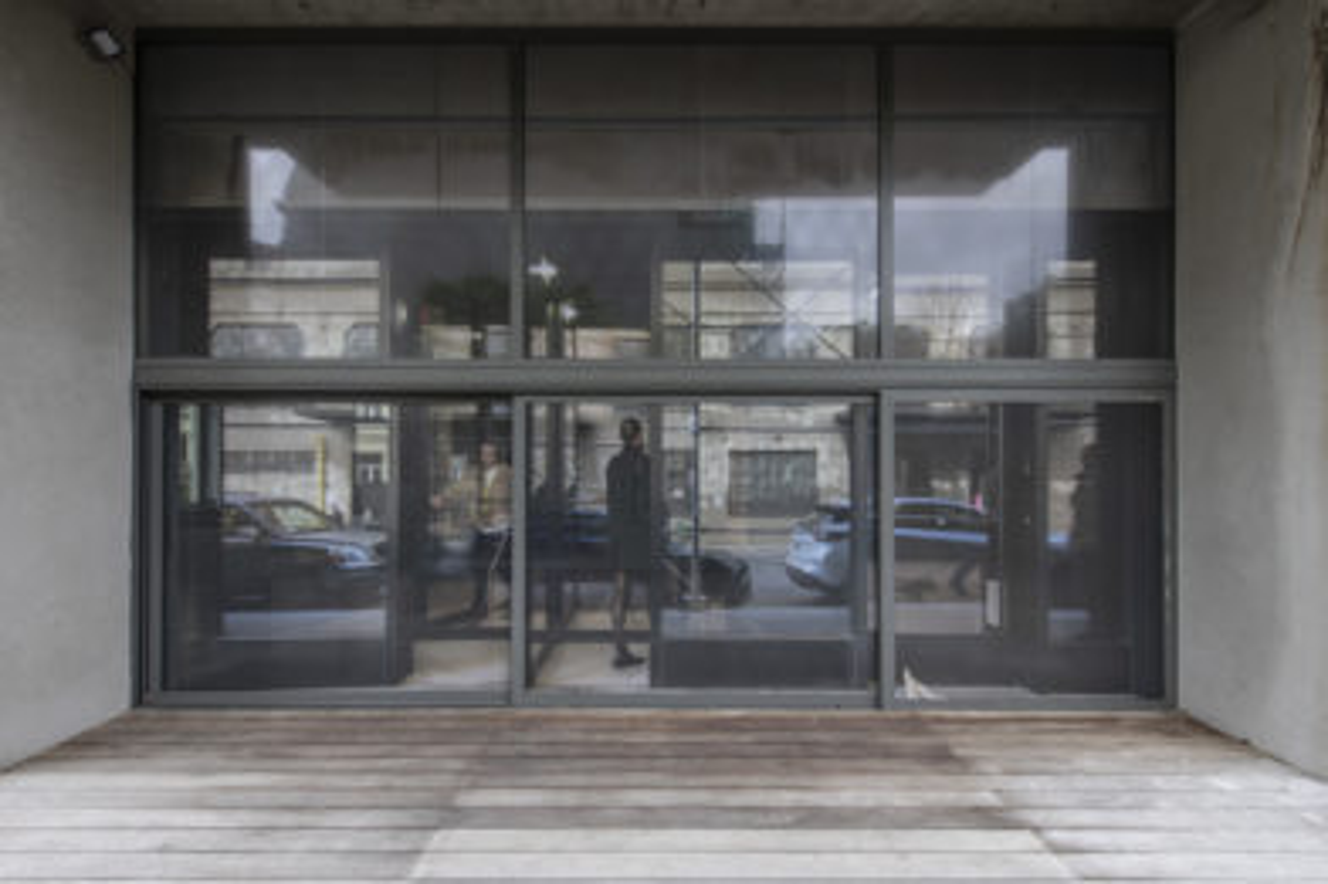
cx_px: 664
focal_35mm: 14
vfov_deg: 81.2
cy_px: 442
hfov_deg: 104.3
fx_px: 516
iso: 100
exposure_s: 1/3
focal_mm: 14
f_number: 16
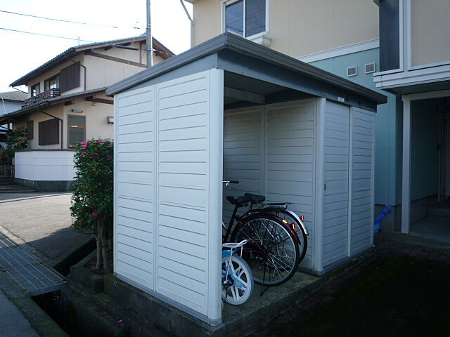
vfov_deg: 54.9
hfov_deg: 69.4
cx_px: 225
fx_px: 325
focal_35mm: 25
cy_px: 168
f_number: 2.8
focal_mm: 4.4
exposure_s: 1/500
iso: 100
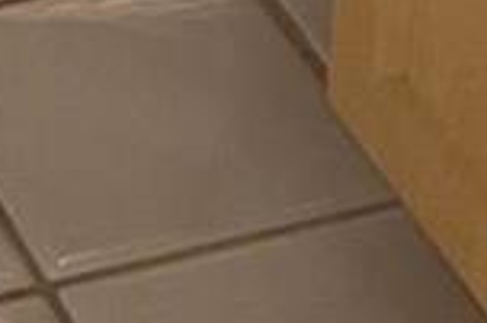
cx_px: -227
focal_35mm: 274
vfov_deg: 4.4
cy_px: -1212
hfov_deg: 7.4
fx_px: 3703
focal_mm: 5.7
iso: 250
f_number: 1.5
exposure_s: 1/60
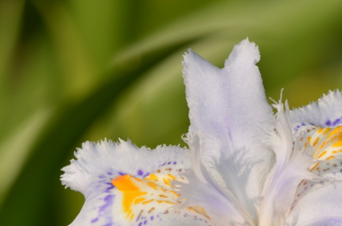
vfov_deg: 4.7
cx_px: 268
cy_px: 193
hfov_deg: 7.0
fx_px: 2777
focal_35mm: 293
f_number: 11
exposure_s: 1/250
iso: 100
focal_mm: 105
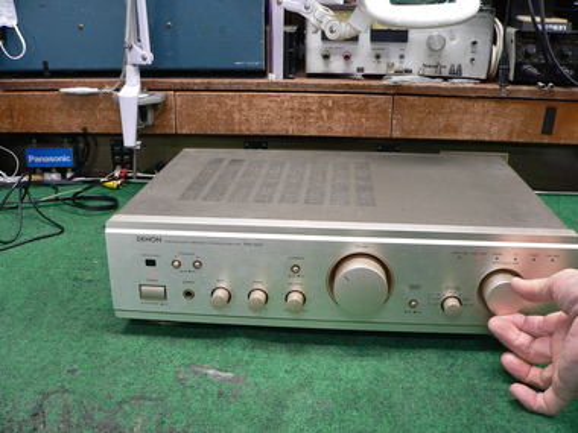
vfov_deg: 39.7
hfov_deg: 51.4
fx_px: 601
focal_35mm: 36
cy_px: 216
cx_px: 289
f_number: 2.8
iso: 200
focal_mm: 6
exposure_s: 1/15
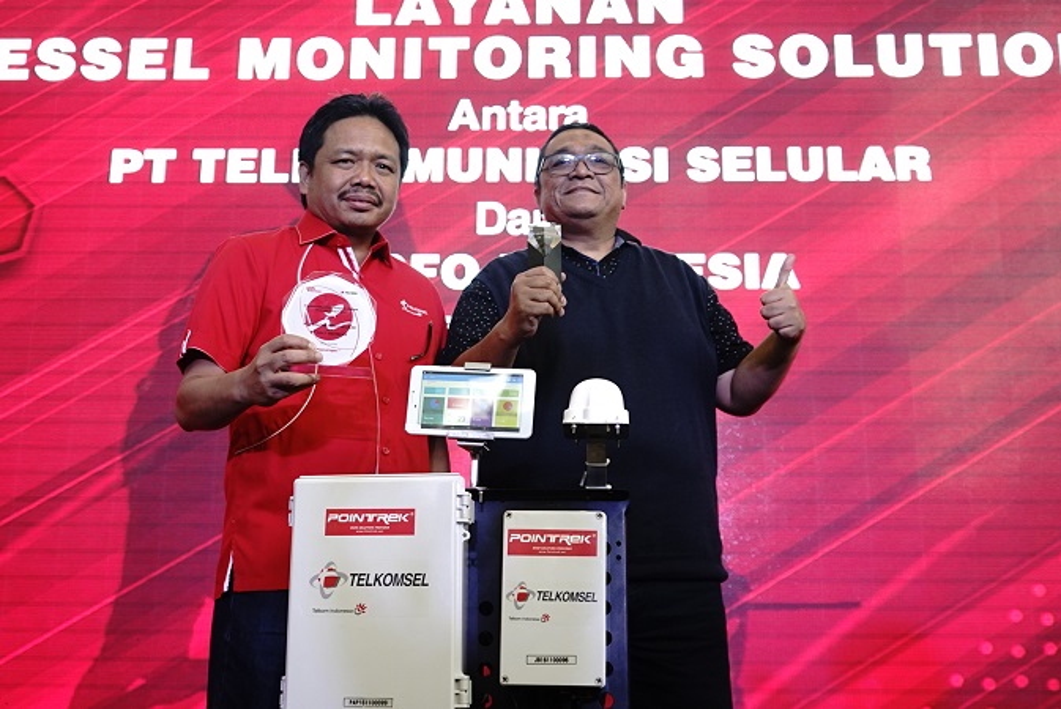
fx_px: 1239
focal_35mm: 42
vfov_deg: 32.0
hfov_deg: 46.4
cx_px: 530
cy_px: 354
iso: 1000
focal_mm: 28
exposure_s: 1/100
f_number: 4
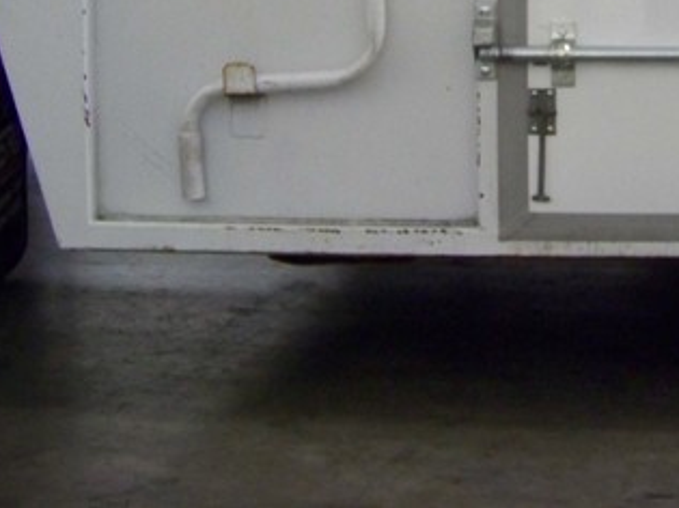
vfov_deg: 17.8
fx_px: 1569
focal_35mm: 80
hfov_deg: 23.3
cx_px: 701
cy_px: -55
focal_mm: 5.85
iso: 400
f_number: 2.8
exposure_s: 1/20
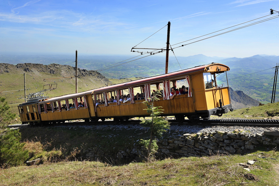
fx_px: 225
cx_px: 140
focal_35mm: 29
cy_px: 93
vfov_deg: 44.9
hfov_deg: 63.7
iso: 500
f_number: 20
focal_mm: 29
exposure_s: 1/160
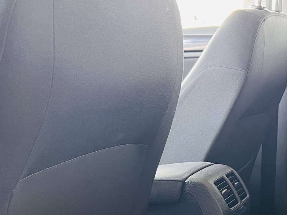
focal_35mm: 67
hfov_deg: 25.3
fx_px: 556
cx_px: 366
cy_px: 248
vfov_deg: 20.7
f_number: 1.5
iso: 200
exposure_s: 1/60
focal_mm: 5.7
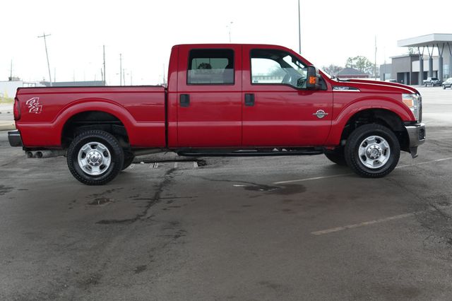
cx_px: 226
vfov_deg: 29.8
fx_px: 565
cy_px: 150
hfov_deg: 43.6
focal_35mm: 45
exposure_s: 1/60
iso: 400
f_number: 4
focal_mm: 30
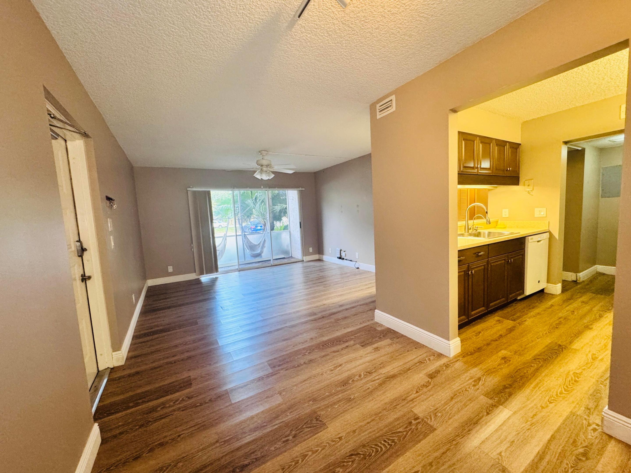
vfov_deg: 85.7
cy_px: 236
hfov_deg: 102.1
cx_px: 316
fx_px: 255
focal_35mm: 14
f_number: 2.2
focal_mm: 2.22
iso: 400
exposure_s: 1/60
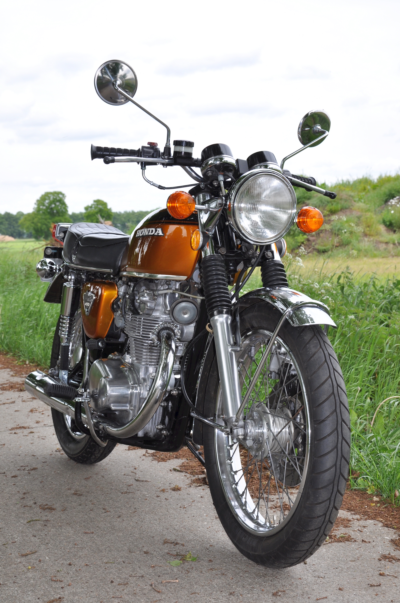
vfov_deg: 31.9
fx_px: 1053
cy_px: 302
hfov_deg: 21.5
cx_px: 200
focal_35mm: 63
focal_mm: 42
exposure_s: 1/200
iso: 200
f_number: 10
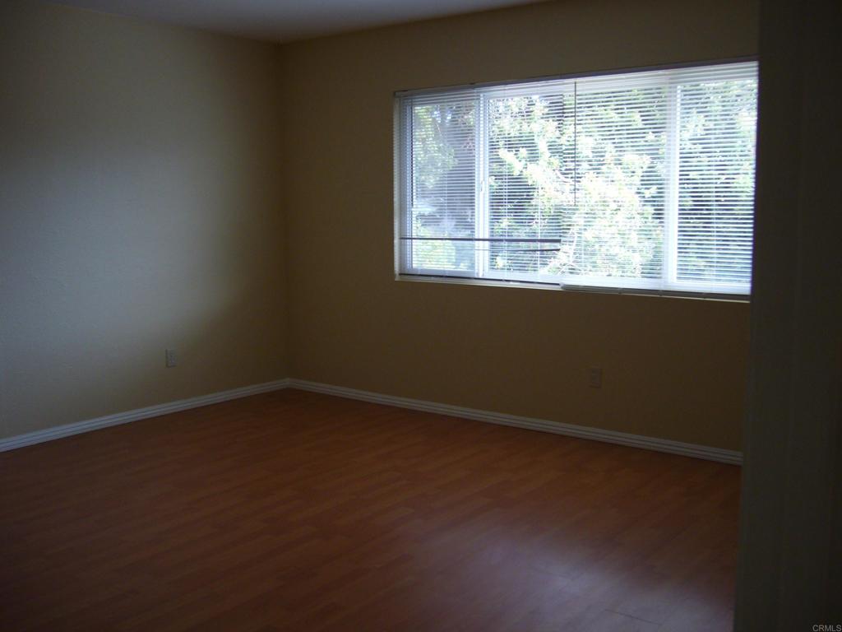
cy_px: 316
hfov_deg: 52.6
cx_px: 421
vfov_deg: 40.7
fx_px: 851
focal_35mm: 35
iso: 100
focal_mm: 5.8
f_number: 2.8
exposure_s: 1/125
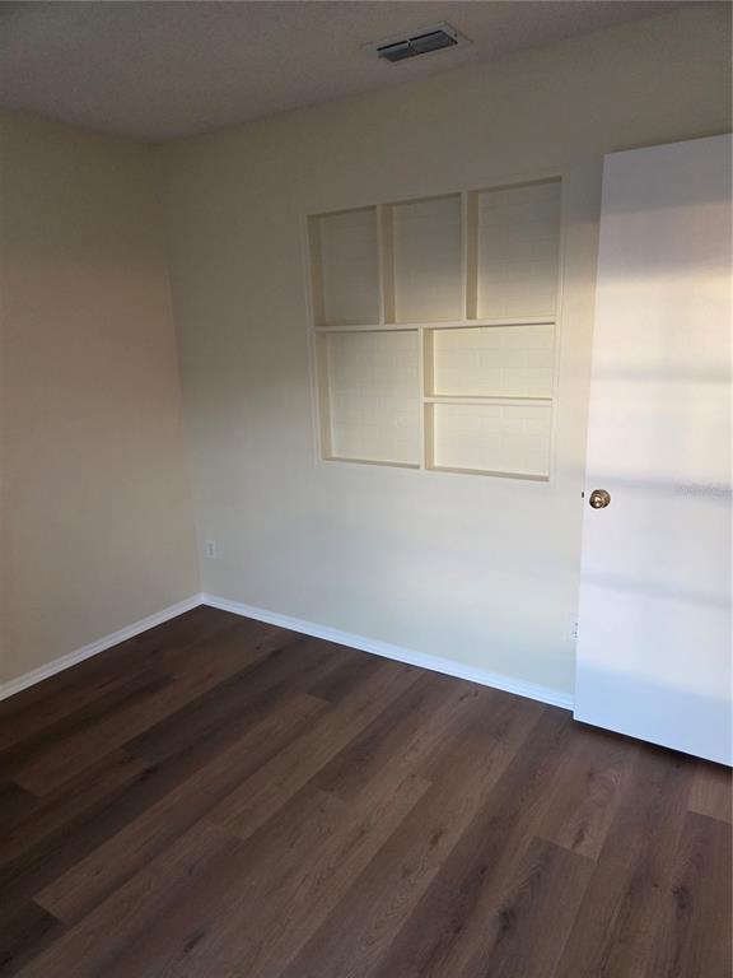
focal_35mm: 23
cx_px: 366
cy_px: 489
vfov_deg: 73.9
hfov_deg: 58.9
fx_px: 649
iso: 800
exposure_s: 1/120
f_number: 1.8
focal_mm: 5.4
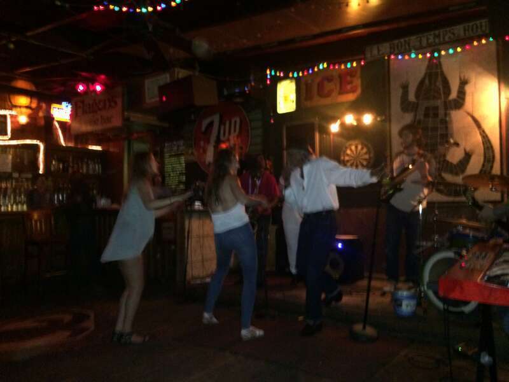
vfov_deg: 48.2
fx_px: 426
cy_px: 191
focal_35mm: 29
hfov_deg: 61.7
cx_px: 254
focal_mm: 4.15
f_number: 2.2
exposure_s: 1/16
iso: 500
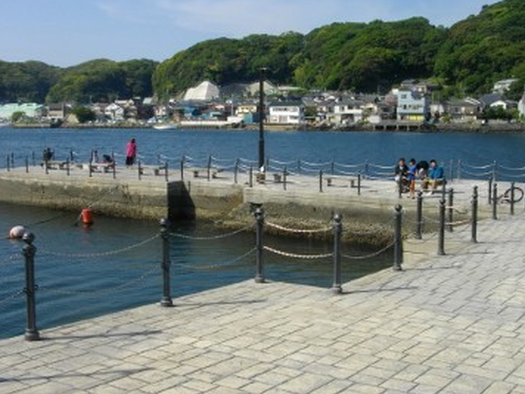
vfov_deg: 32.2
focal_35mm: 45
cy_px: 175
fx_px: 682
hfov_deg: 42.1
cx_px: 271
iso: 100
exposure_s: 1/500
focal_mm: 5.7
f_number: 5.5
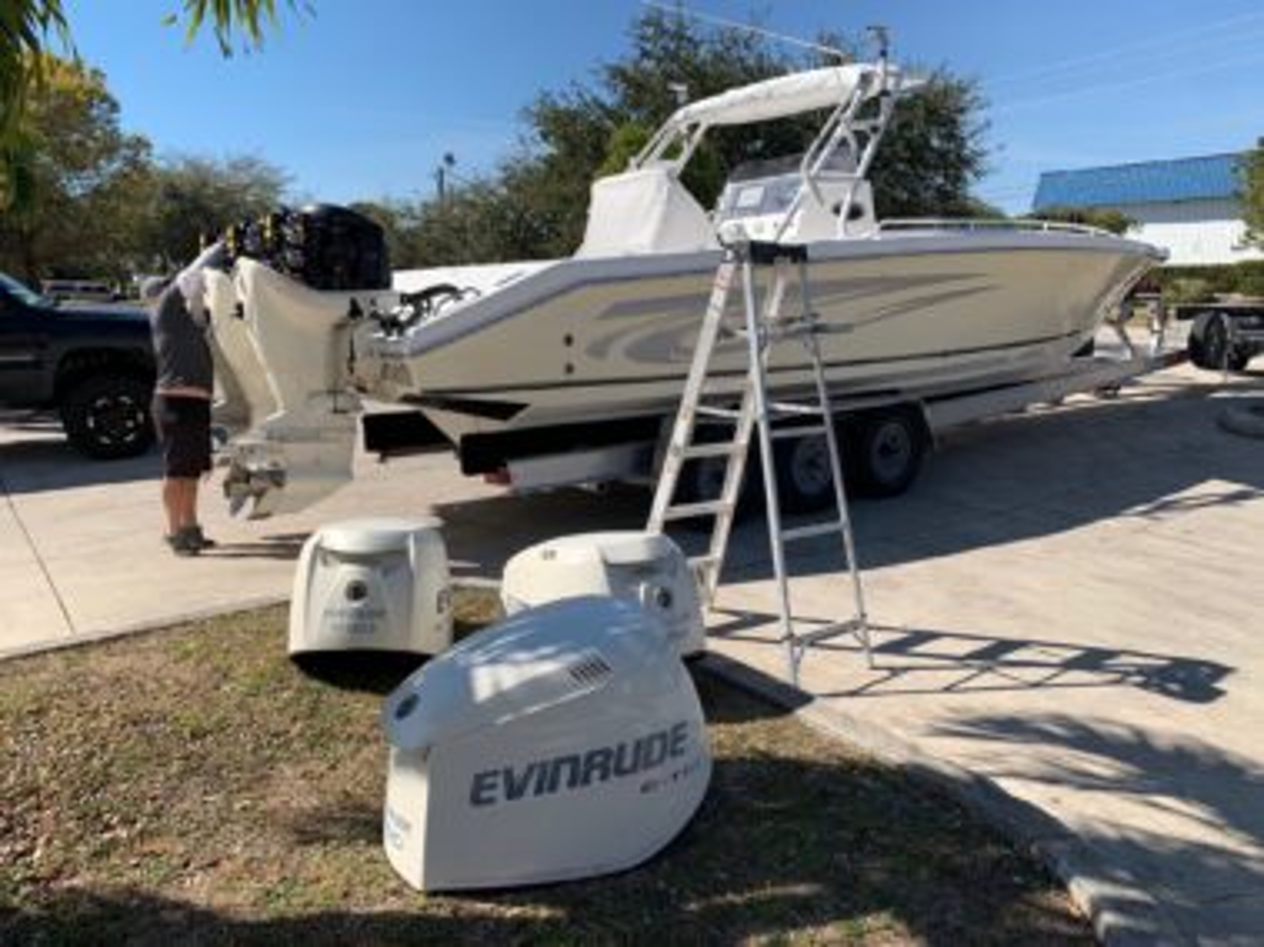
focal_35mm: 26
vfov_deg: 53.0
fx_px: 949
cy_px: 474
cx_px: 632
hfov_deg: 67.3
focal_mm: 4.25
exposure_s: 1/2309
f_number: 1.8
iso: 25
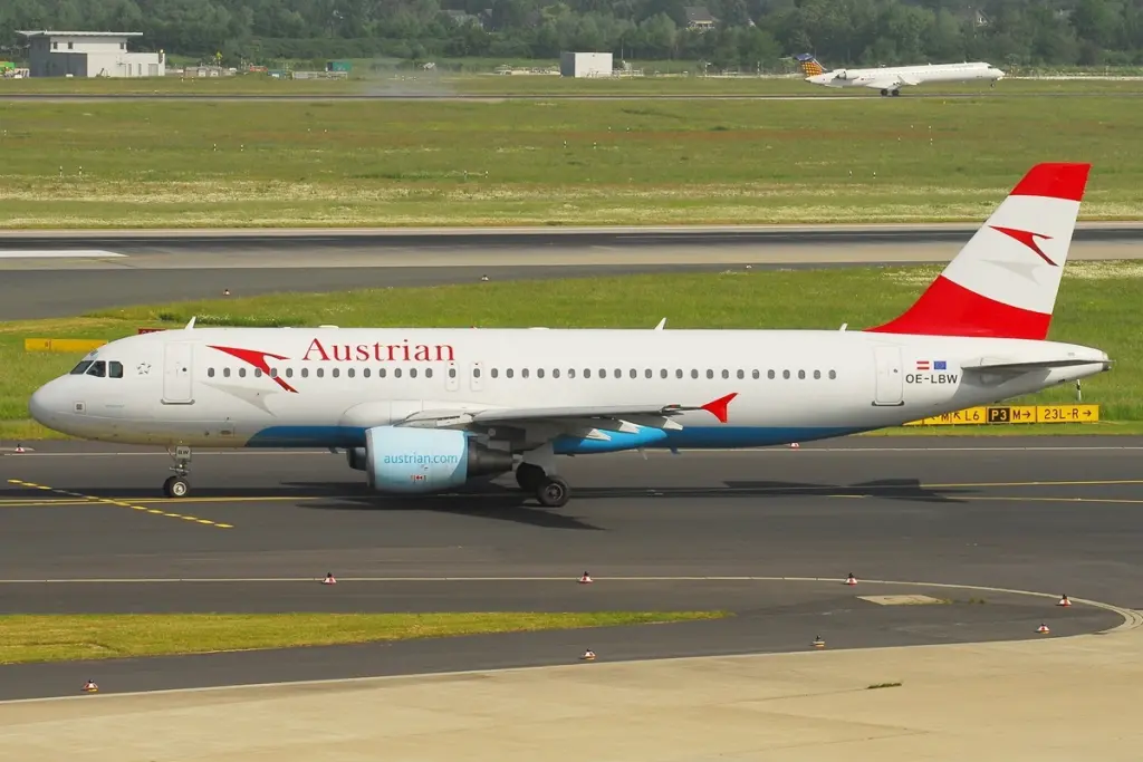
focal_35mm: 168
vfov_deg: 8.2
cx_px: 572
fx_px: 5334
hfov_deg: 12.2
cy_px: 381
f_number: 8
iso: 200
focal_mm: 112
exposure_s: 1/750
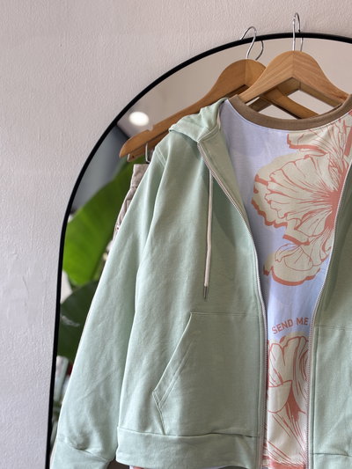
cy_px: 234
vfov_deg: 36.8
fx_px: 705
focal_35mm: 52
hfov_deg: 28.0
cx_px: 176
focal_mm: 5.96
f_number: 1.6
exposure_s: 1/50
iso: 40
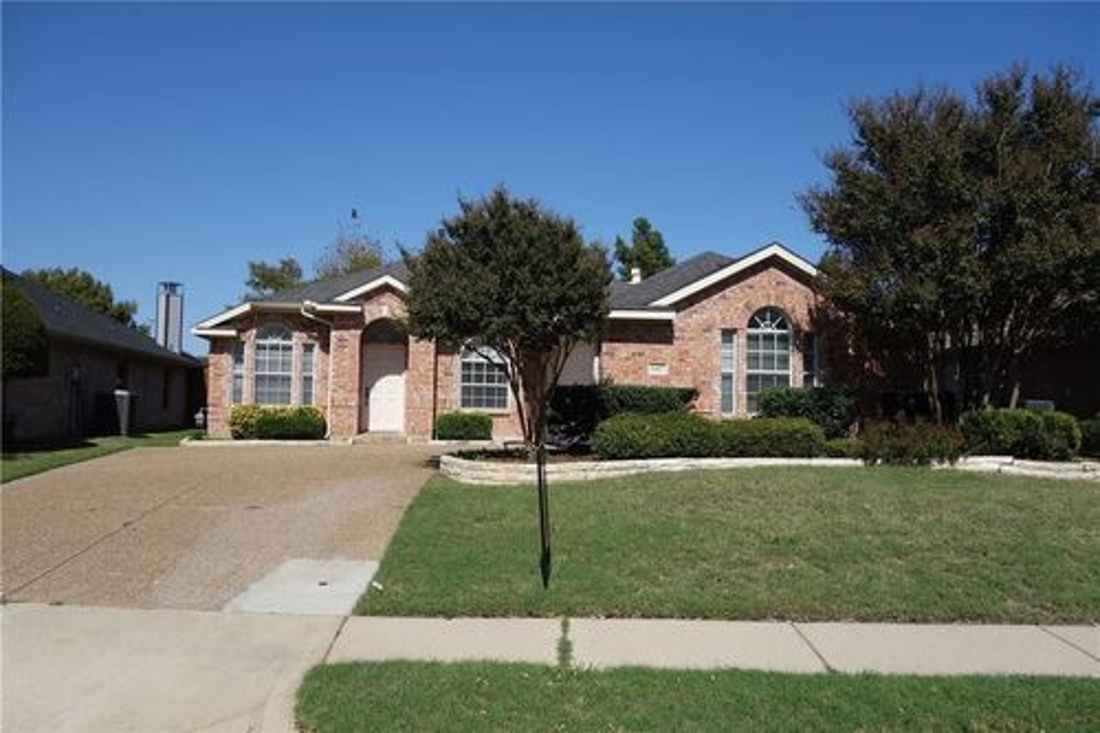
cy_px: 366
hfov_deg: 65.5
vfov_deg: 46.4
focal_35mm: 28
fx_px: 855
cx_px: 550
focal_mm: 10.4
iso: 125
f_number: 5.6
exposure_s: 1/800
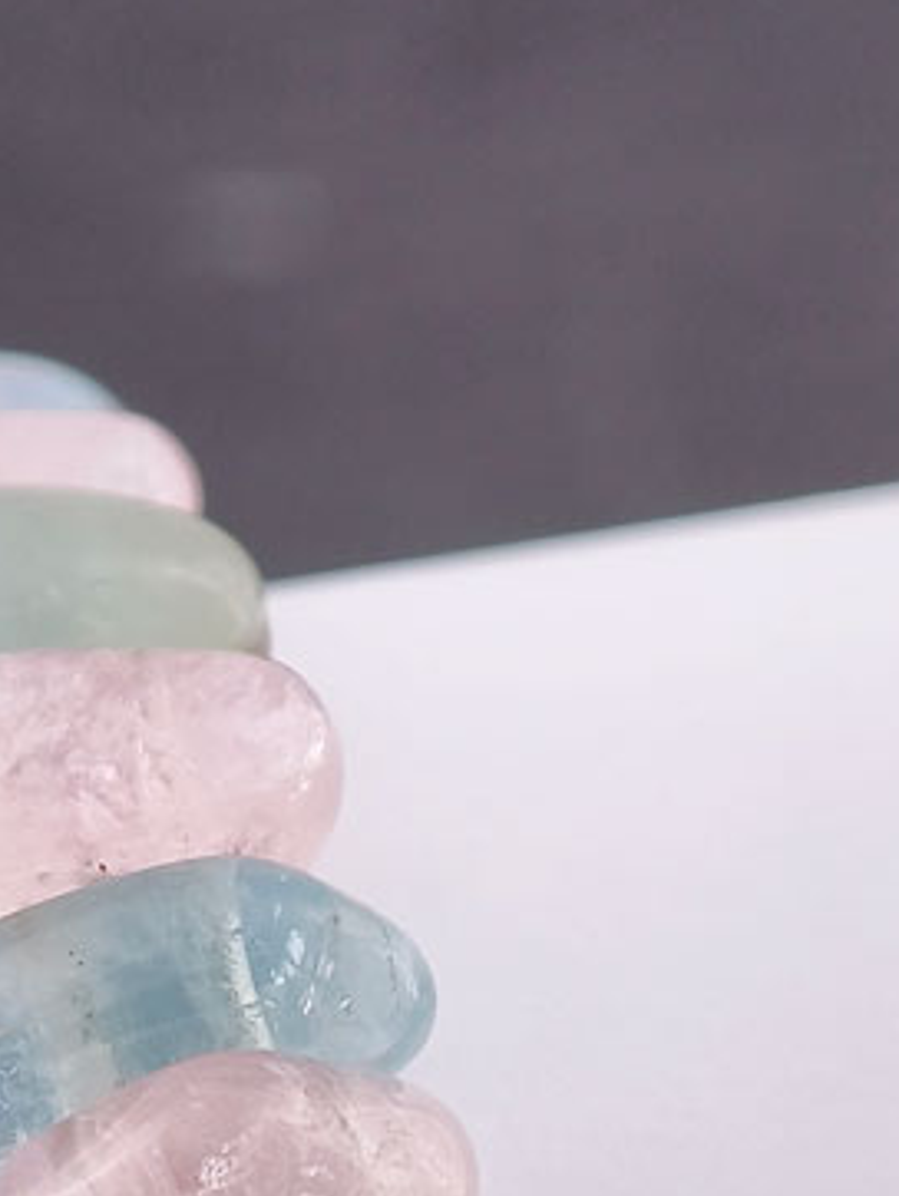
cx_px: 658
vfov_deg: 7.2
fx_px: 9373
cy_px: 1680
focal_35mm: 271
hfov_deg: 5.5
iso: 125
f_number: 2.67
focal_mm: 22.48
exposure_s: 1/160
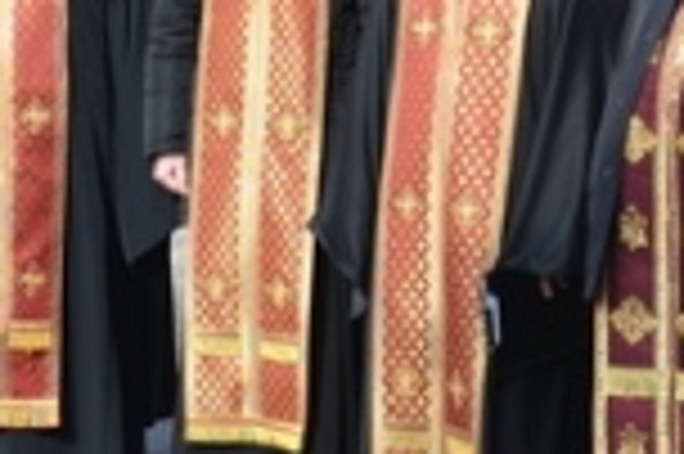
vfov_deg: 9.6
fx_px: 2695
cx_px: 243
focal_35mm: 142
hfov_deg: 14.4
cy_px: -20
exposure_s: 1/320
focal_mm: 18
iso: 200
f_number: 5.6
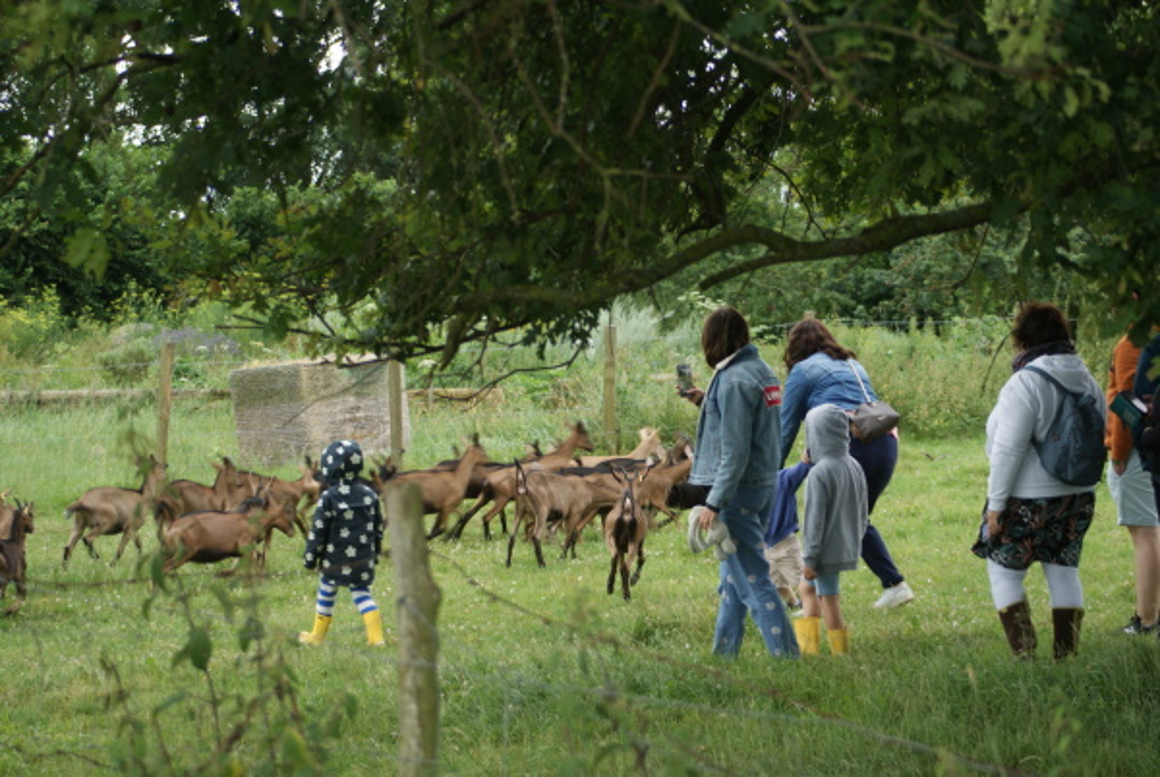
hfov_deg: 19.4
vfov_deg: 13.1
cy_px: 388
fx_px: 3388
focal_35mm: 105
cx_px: 580
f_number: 4.5
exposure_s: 1/80
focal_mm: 70
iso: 100
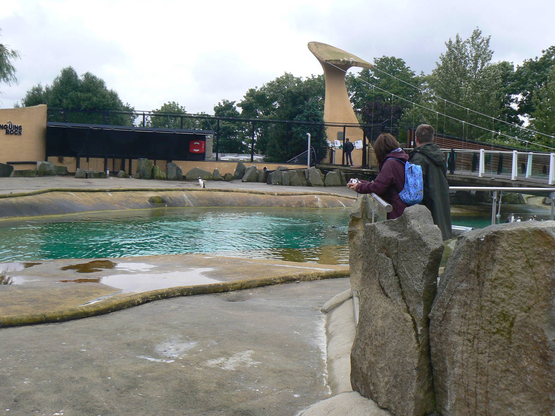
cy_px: 208
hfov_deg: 46.7
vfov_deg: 36.0
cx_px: 303
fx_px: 641
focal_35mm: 40
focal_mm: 6
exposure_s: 1/250
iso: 80
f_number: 5.6
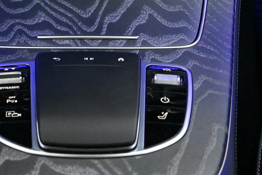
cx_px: 85
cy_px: 113
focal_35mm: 105
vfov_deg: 13.0
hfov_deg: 19.4
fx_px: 764
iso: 18000
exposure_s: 1/80
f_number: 6.3
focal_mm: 50
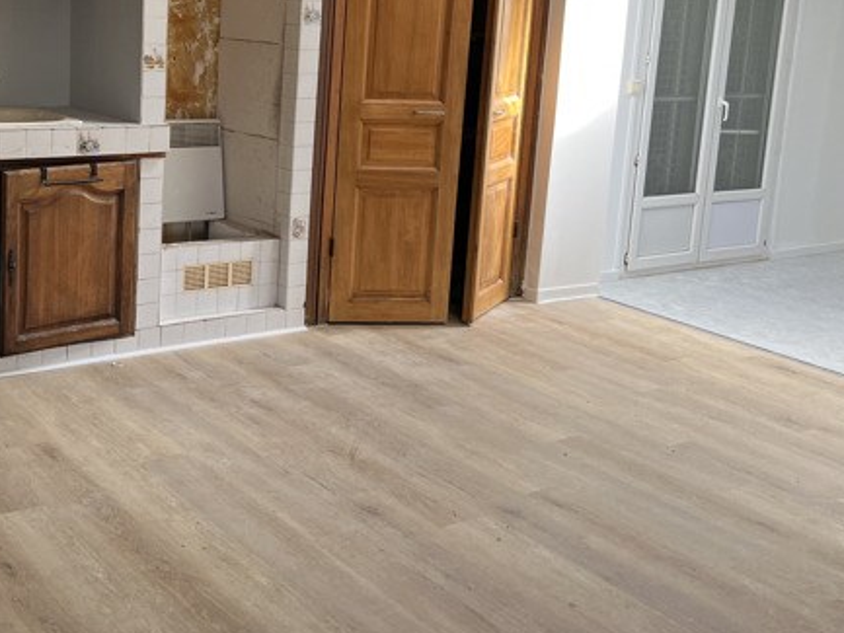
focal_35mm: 48
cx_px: 212
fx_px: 1171
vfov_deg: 29.9
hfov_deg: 38.6
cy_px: 169
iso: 80
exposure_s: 1/122
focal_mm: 5.1
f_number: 1.6
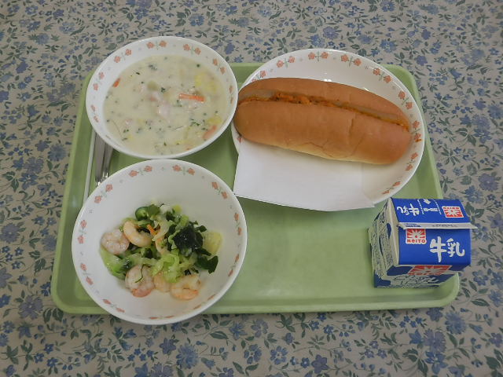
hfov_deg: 55.4
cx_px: 252
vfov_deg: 42.9
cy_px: 188
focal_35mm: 33
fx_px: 480
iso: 80
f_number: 3.7
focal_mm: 5.9
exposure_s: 1/30
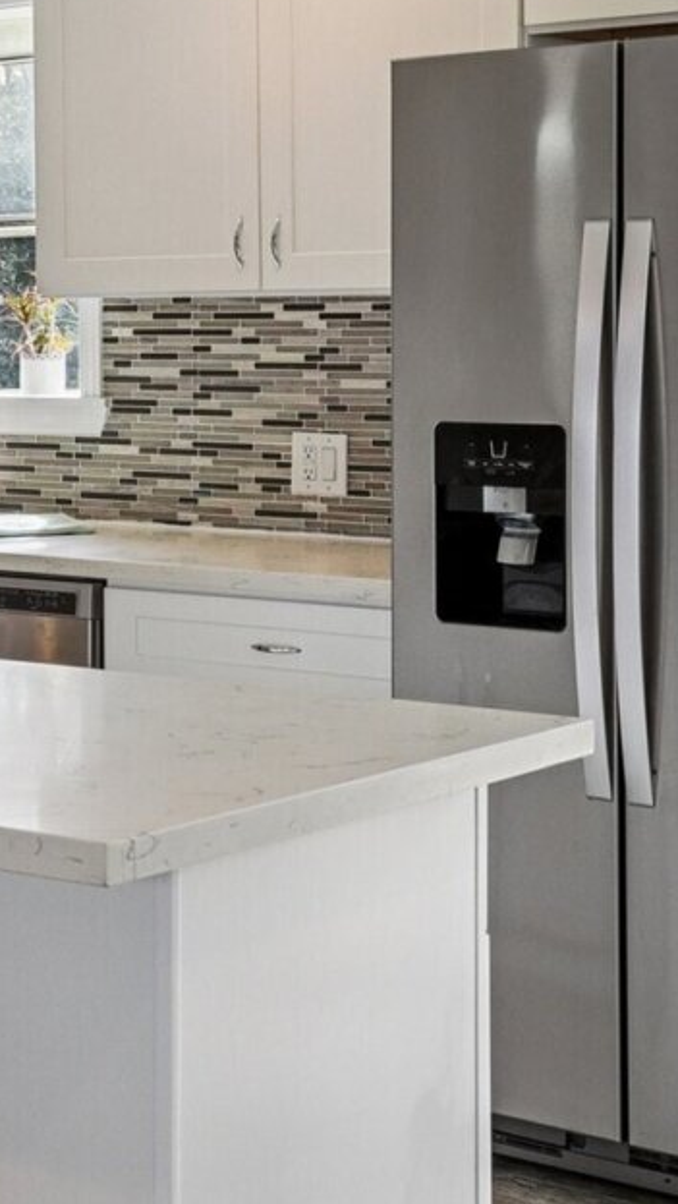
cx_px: -241
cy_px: 316
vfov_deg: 26.2
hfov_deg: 14.4
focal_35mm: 80
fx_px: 2554
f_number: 8
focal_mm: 23
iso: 400
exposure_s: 1/60
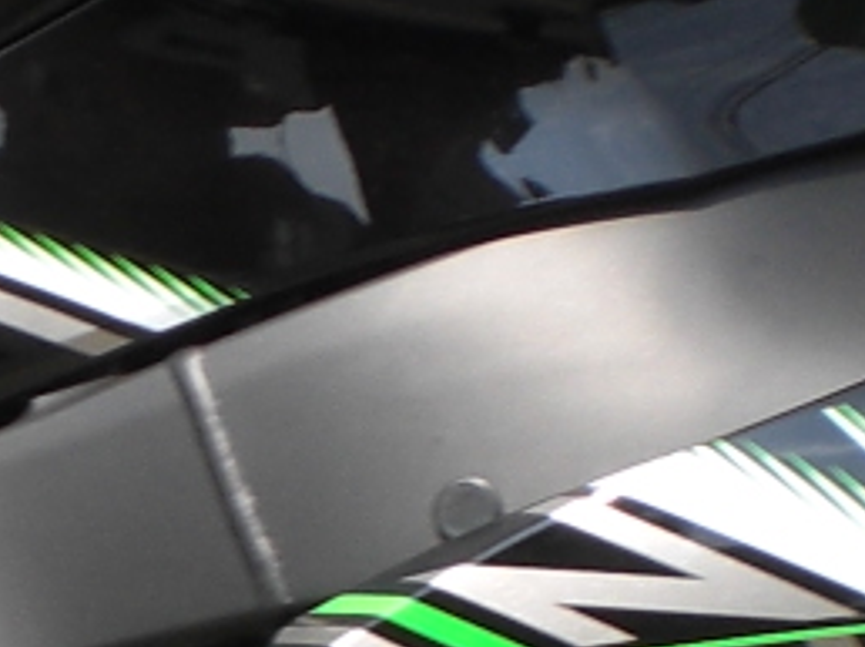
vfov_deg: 6.2
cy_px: 929
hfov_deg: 8.3
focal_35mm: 236
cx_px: -17
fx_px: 5892
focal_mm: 6.3
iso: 50
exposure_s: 1/250
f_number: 4.4
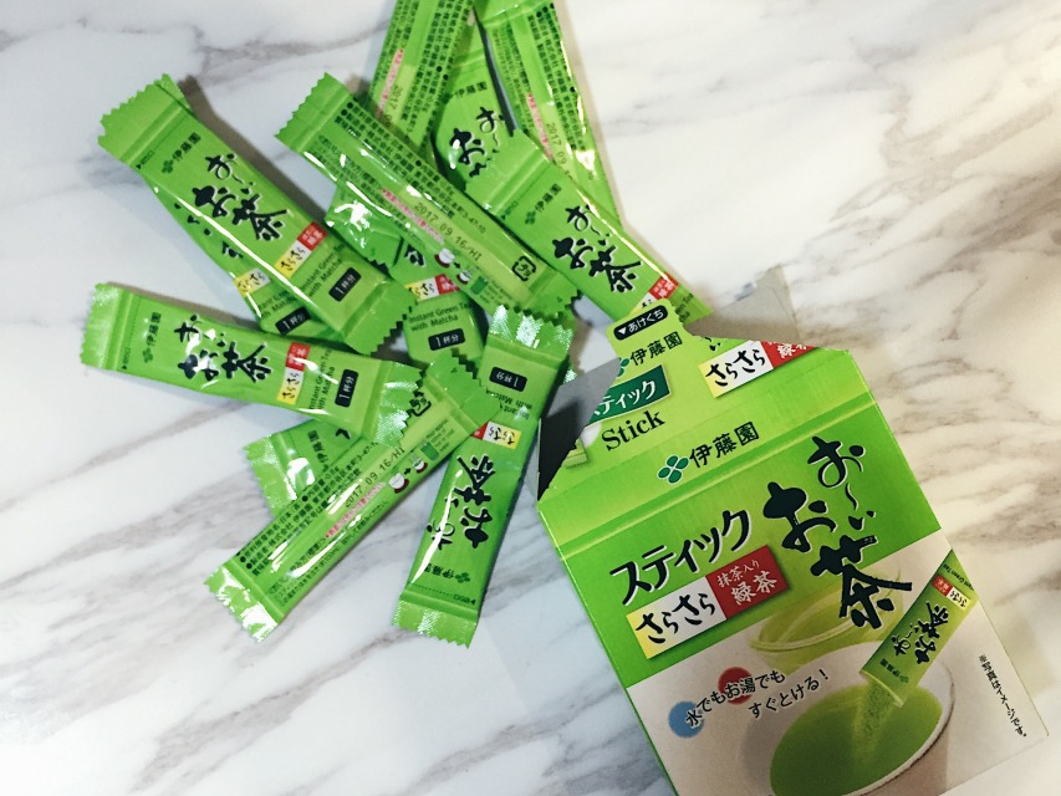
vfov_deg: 36.8
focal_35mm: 39
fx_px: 1196
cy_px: 398
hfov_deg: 47.9
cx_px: 530
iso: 200
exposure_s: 1/33
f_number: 2.2
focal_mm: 4.15
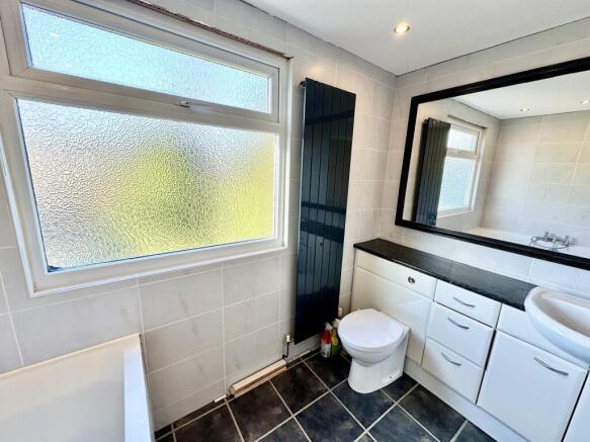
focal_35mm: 14
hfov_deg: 102.1
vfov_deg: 85.7
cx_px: 295
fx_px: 239
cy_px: 221
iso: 64
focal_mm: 2.22
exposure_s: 1/100
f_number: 2.2
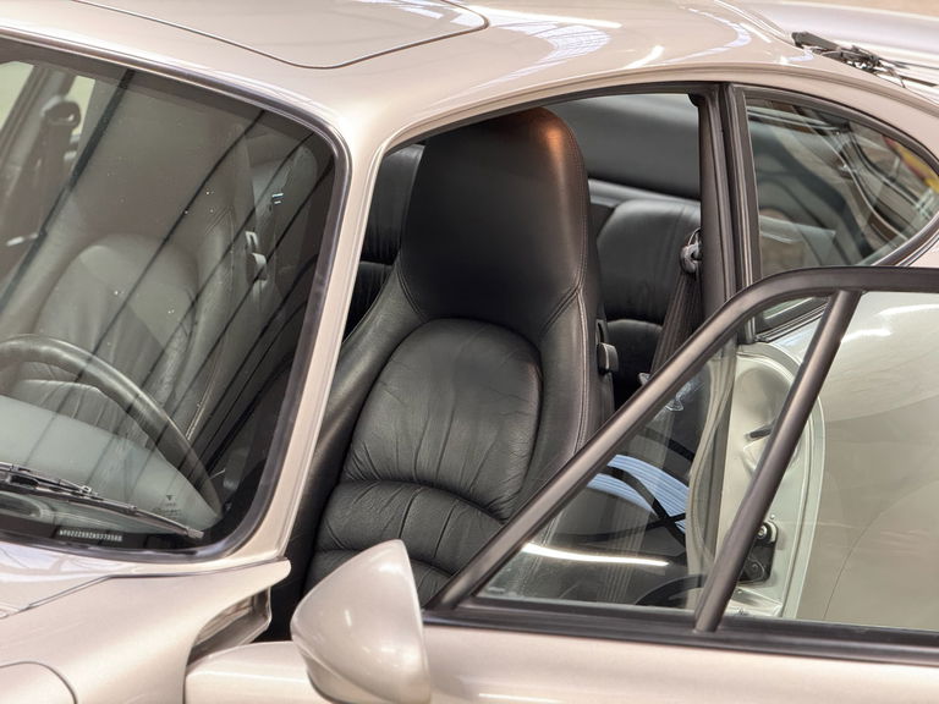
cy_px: 352
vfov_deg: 12.3
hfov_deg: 16.4
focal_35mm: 120
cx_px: 470
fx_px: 3255
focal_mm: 15.66
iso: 1250
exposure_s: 1/33
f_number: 2.8
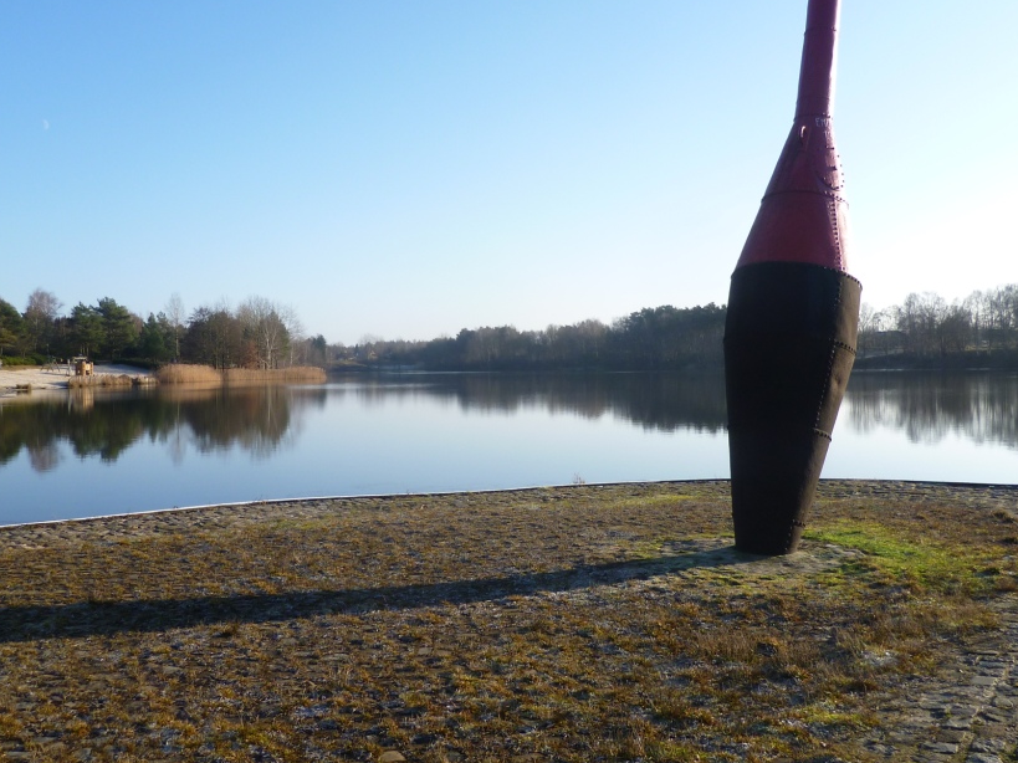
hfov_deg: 52.5
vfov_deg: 40.7
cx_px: 459
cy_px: 362
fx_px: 1029
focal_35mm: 35
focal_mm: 5
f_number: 2.8
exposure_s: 1/500
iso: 80
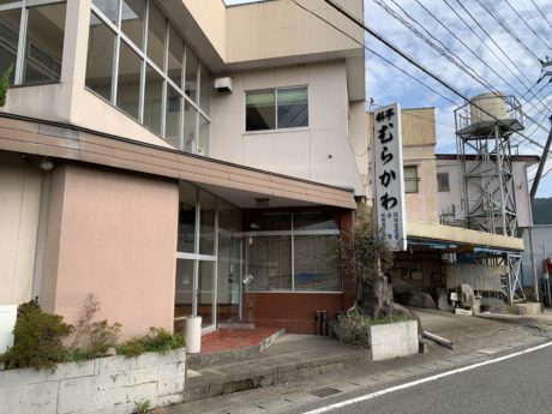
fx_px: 415
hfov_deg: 67.3
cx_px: 276
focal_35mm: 26
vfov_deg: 53.1
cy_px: 207
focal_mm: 4.25
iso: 25
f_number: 1.8
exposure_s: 1/1350
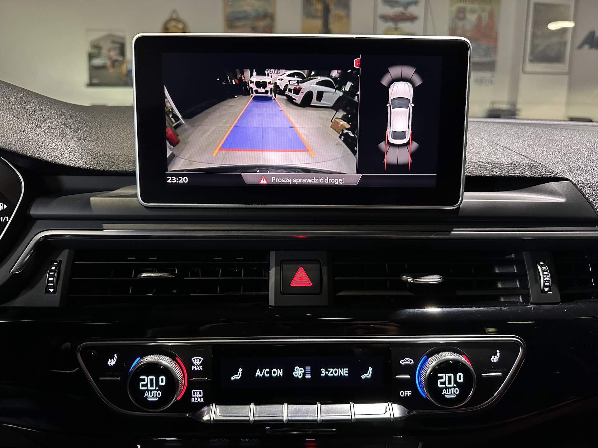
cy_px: 224
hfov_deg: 71.6
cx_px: 299
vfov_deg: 56.8
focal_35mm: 24
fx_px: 415
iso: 800
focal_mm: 6.86
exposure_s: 1/41
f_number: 1.78
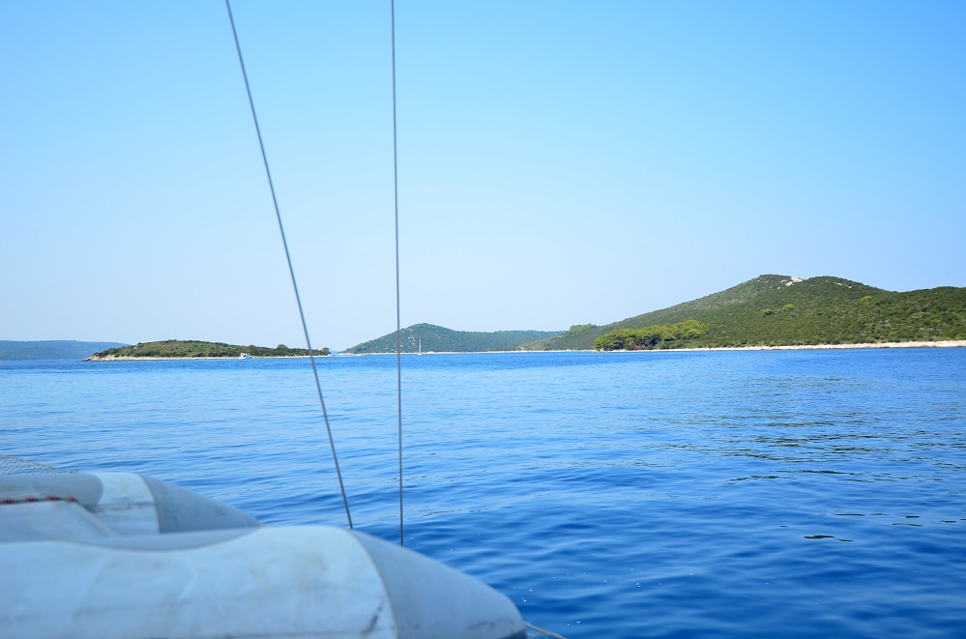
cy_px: 320
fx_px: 964
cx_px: 483
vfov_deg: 36.7
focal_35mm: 36
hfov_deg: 53.2
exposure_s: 1/400
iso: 100
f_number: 4
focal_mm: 24
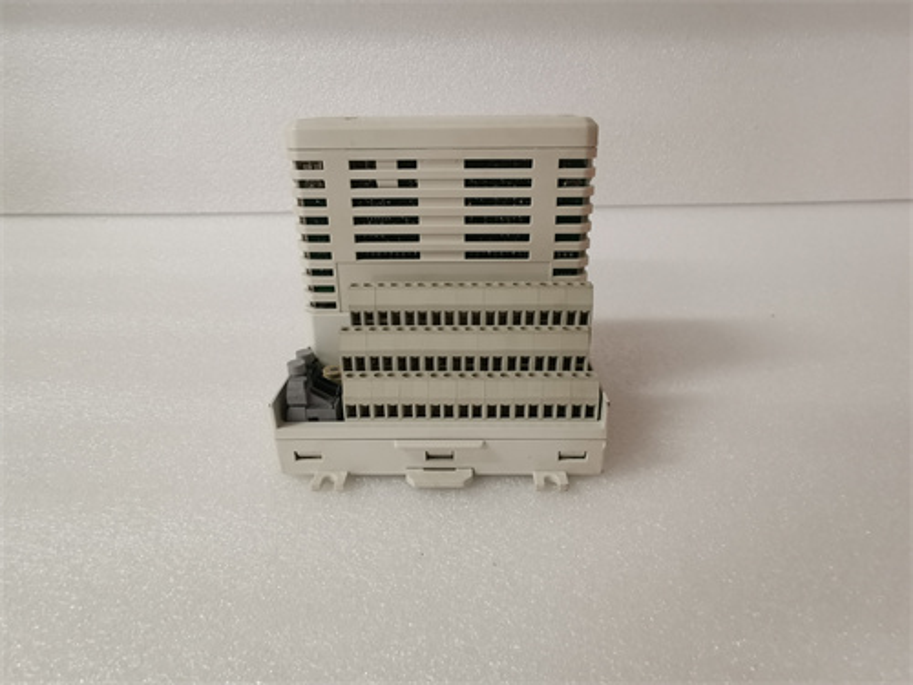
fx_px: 554
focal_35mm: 21
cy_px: 342
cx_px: 456
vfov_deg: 63.4
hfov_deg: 79.0
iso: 200
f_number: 2.2
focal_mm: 3.95
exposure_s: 1/36
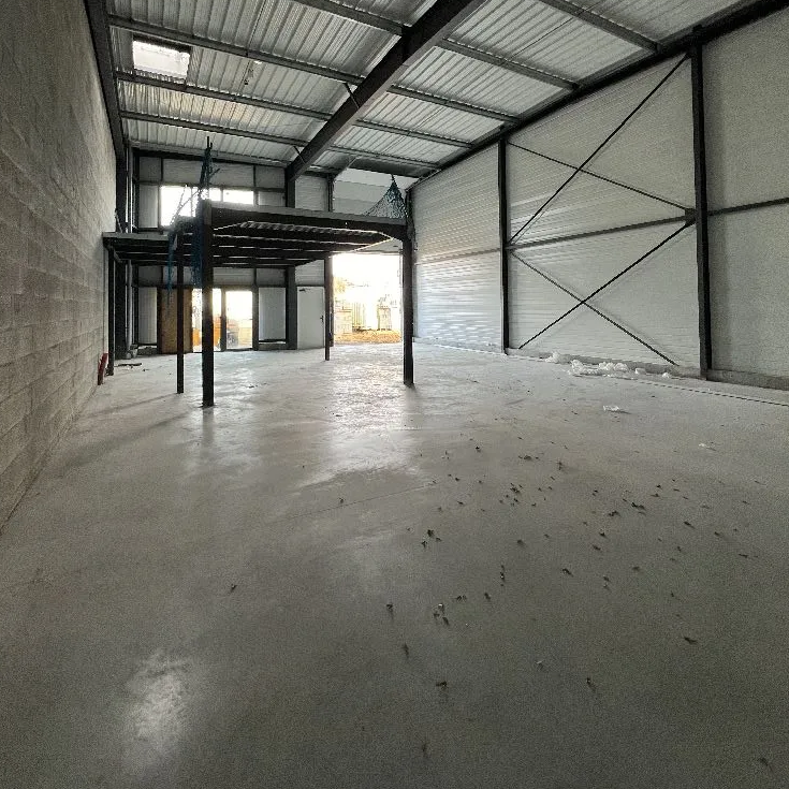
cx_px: 380
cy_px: 294
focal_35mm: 16
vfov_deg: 85.7
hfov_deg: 87.4
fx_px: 413
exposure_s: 1/99
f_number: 1.8
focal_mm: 1.57
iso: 125
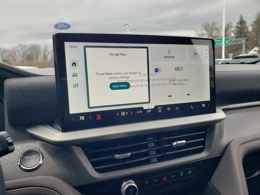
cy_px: 98
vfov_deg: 53.1
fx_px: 195
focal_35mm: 26
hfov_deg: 67.3
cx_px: 130
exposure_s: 1/143
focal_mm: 4.3
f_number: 2.4
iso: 50
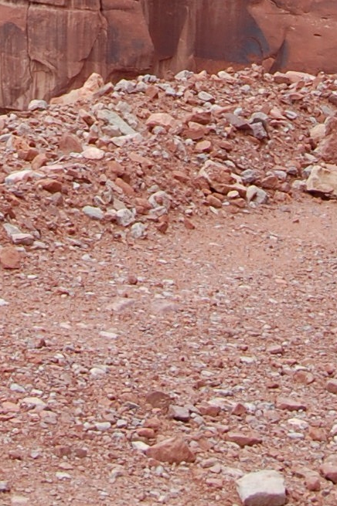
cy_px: -359
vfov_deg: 10.9
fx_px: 2516
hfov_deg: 7.6
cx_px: -56
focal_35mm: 179
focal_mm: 26
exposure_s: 1/200
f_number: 7.1
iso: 200
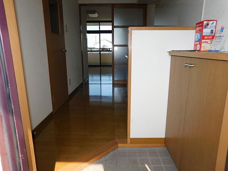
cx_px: 114
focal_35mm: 23
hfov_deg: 73.9
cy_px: 86
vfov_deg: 58.9
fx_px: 151
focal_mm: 4
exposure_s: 1/400
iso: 125
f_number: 3
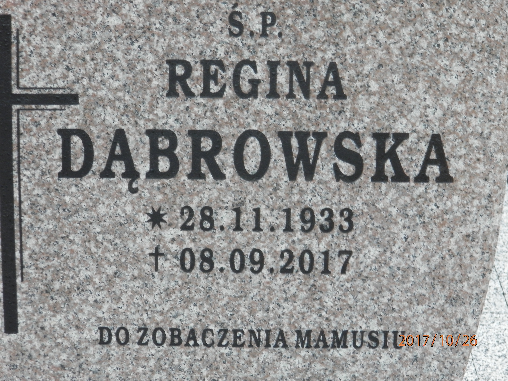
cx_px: 254
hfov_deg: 14.9
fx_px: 1937
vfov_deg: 11.2
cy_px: 190
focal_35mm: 132
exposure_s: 1/15
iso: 200
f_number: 4.7
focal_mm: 23.6
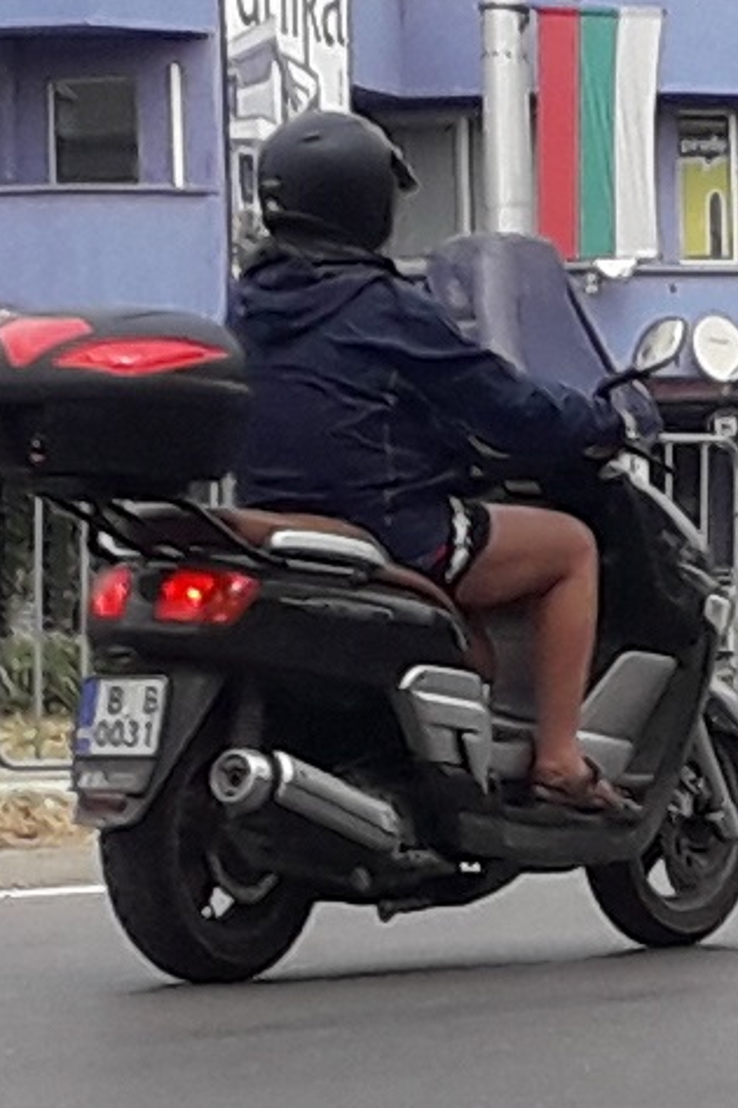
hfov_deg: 35.0
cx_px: 398
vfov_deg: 50.7
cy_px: 550
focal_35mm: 38
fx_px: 1169
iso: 40
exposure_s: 1/1112
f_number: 1.9
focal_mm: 3.6
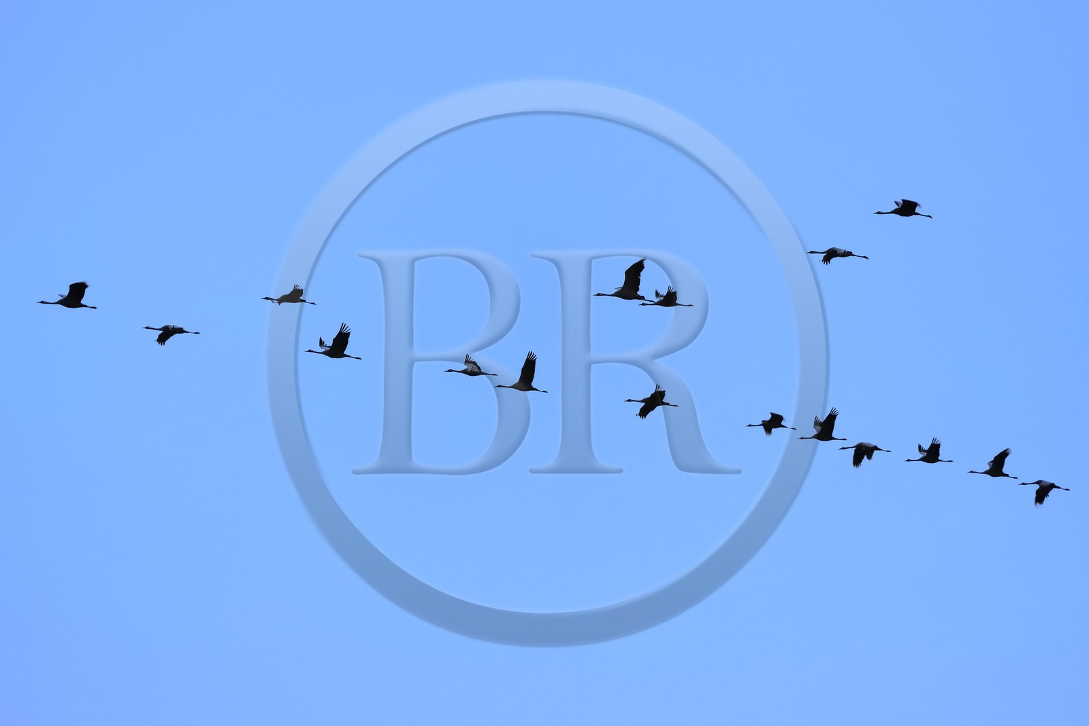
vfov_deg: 6.9
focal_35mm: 200
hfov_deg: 10.3
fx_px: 6048
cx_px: 544
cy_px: 363
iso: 1600
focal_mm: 200
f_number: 4.5
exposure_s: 1/160
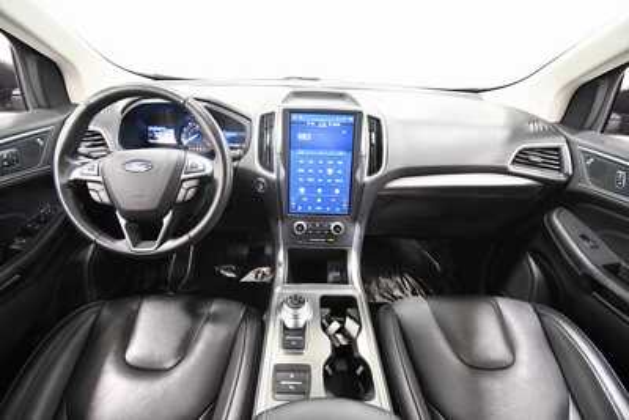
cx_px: 314
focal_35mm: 15
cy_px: 210
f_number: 4.5
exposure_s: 1/60
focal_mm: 10
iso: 3600
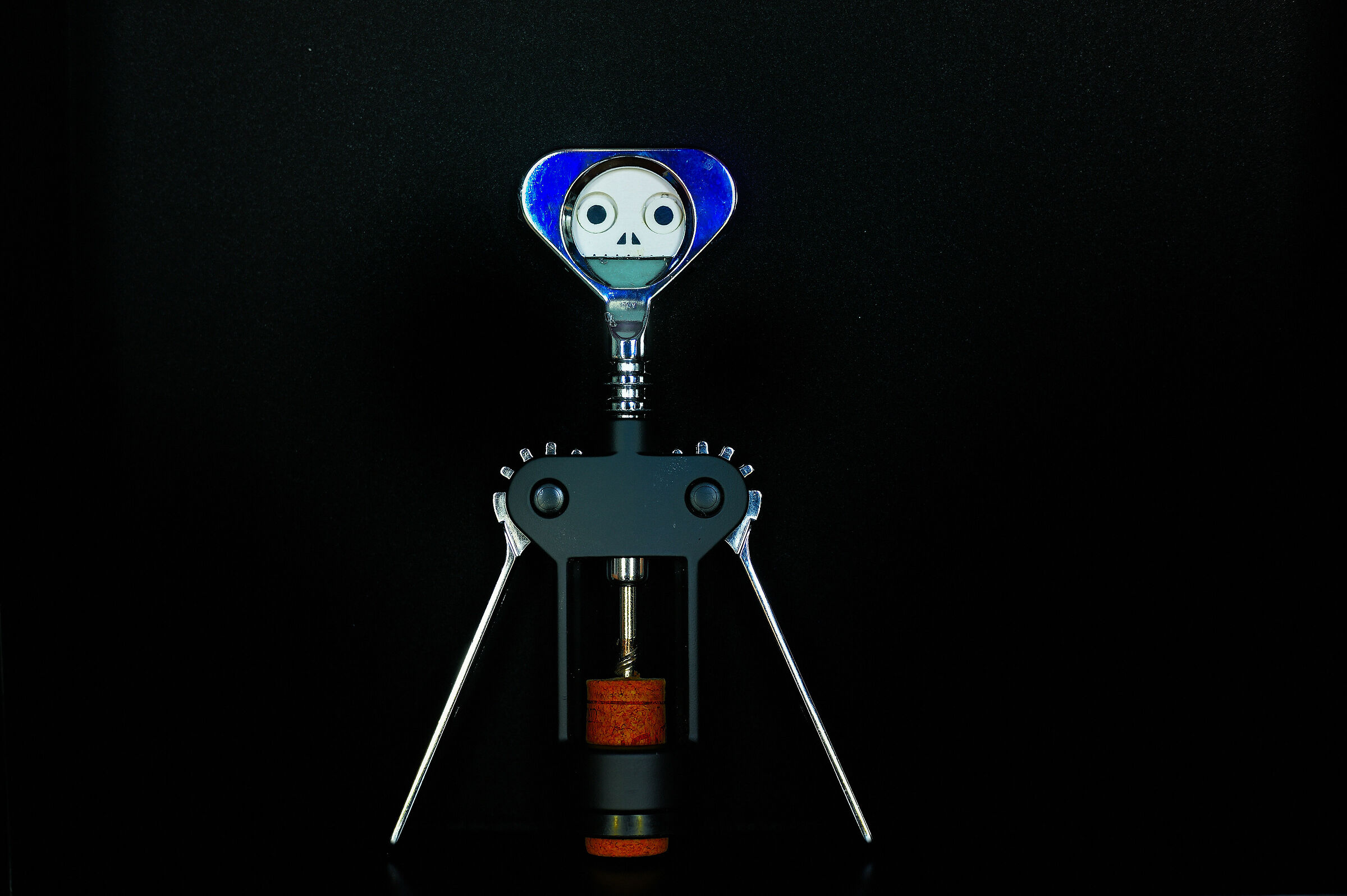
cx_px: 674
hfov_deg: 39.6
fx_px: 1870
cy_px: 448
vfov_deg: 27.0
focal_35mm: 50
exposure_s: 1/5
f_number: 4
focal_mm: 50
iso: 100
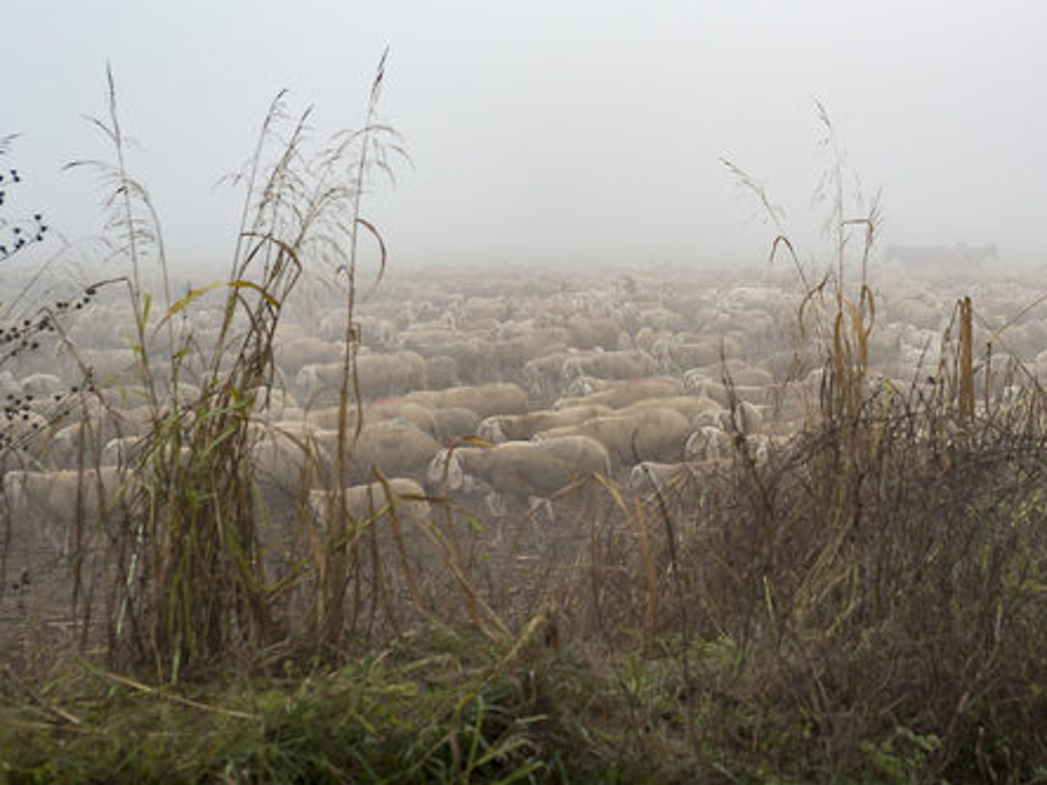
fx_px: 2752
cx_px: 651
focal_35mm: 91
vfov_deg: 16.2
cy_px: 318
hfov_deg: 21.5
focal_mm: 70
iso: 100
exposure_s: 1/160
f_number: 5.6
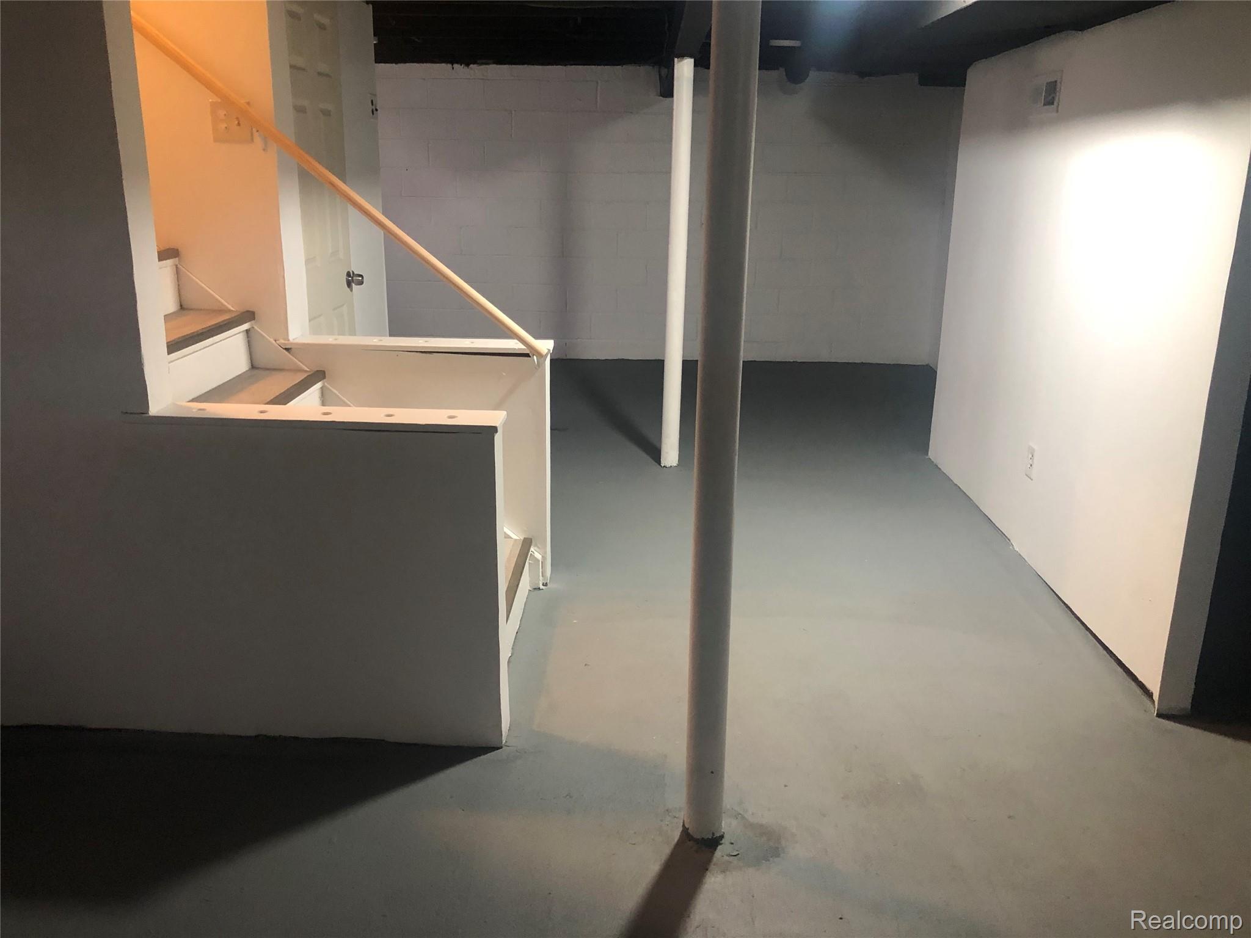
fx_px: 1012
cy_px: 469
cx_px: 626
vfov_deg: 49.7
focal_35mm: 28
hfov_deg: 63.4
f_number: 1.8
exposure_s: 1/13
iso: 100
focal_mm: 3.99
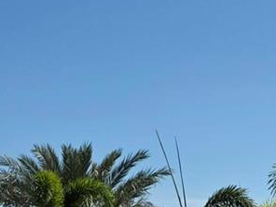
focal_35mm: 159
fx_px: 1268
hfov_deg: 12.2
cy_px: 484
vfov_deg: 8.6
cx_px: 299
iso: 50
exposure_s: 1/7944
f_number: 1.7
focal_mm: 6.3
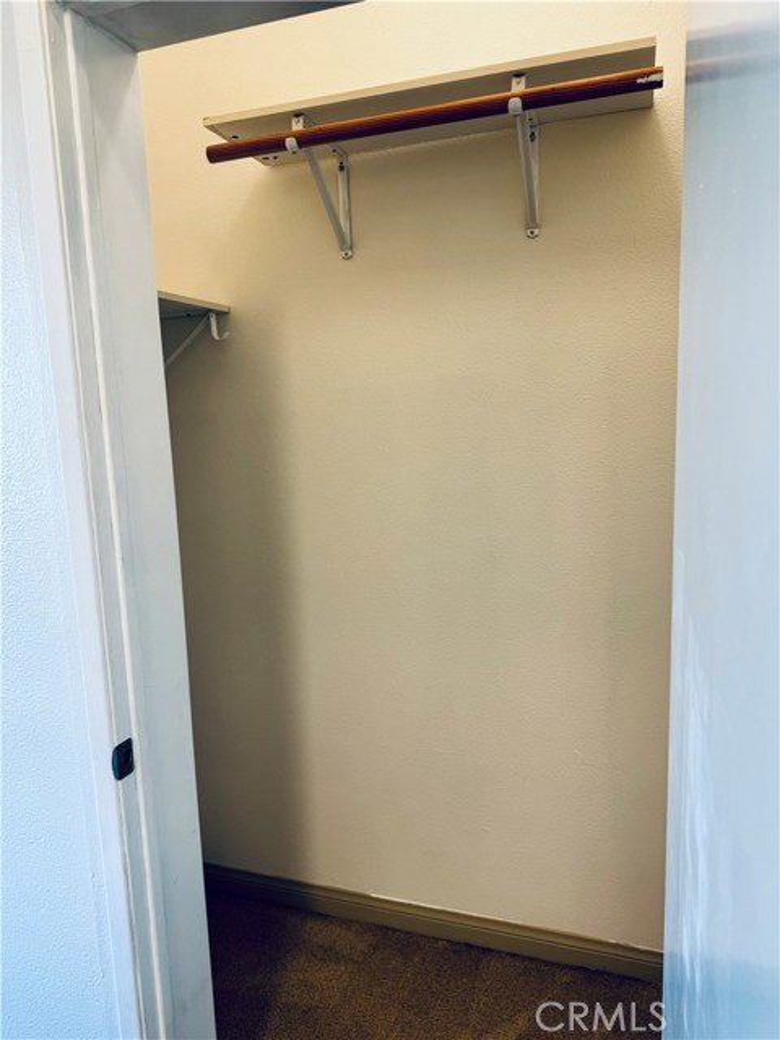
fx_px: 721
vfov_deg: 71.6
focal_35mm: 24
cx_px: 390
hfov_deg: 56.8
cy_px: 520
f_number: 1.78
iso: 100
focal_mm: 6.76
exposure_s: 1/61
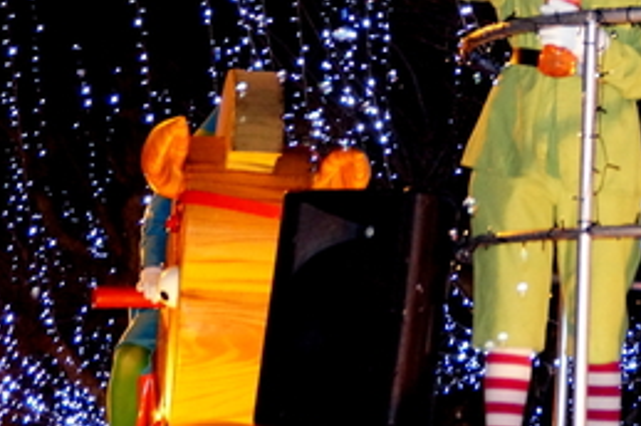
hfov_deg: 11.7
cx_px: 705
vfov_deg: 7.8
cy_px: -4
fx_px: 3094
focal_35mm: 174
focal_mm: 50
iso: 3200
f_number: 5
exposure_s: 1/80
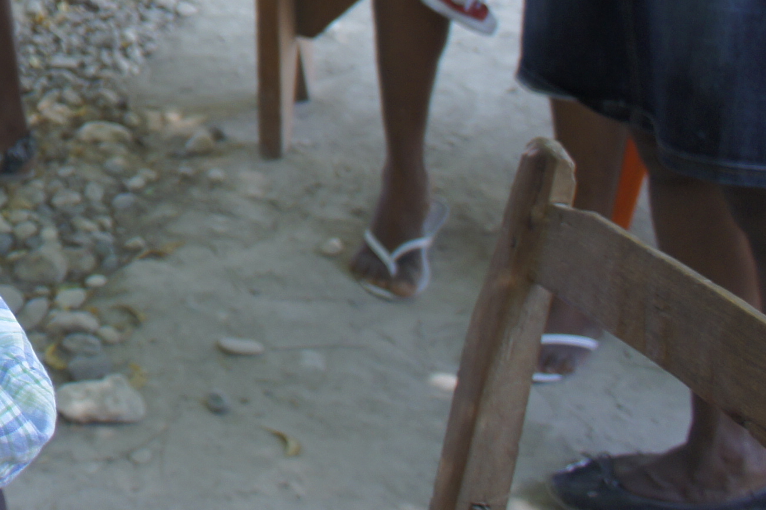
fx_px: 2021
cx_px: -488
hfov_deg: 18.2
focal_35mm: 95
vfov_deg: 13.1
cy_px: -379
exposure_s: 1/125
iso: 200
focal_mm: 18
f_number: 4.5
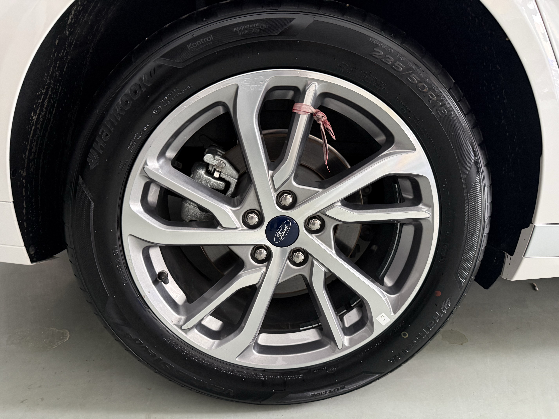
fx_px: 388
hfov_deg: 71.6
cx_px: 280
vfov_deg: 56.8
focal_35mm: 24
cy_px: 210
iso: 400
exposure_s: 1/60
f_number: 1.78
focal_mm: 6.76
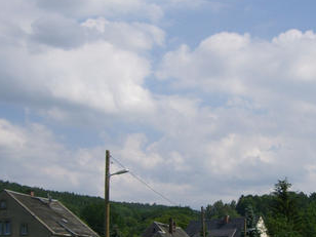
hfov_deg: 24.5
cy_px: 166
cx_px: 236
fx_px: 721
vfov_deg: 18.6
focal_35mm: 79
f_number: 4.3
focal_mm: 6.2
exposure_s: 1/1250
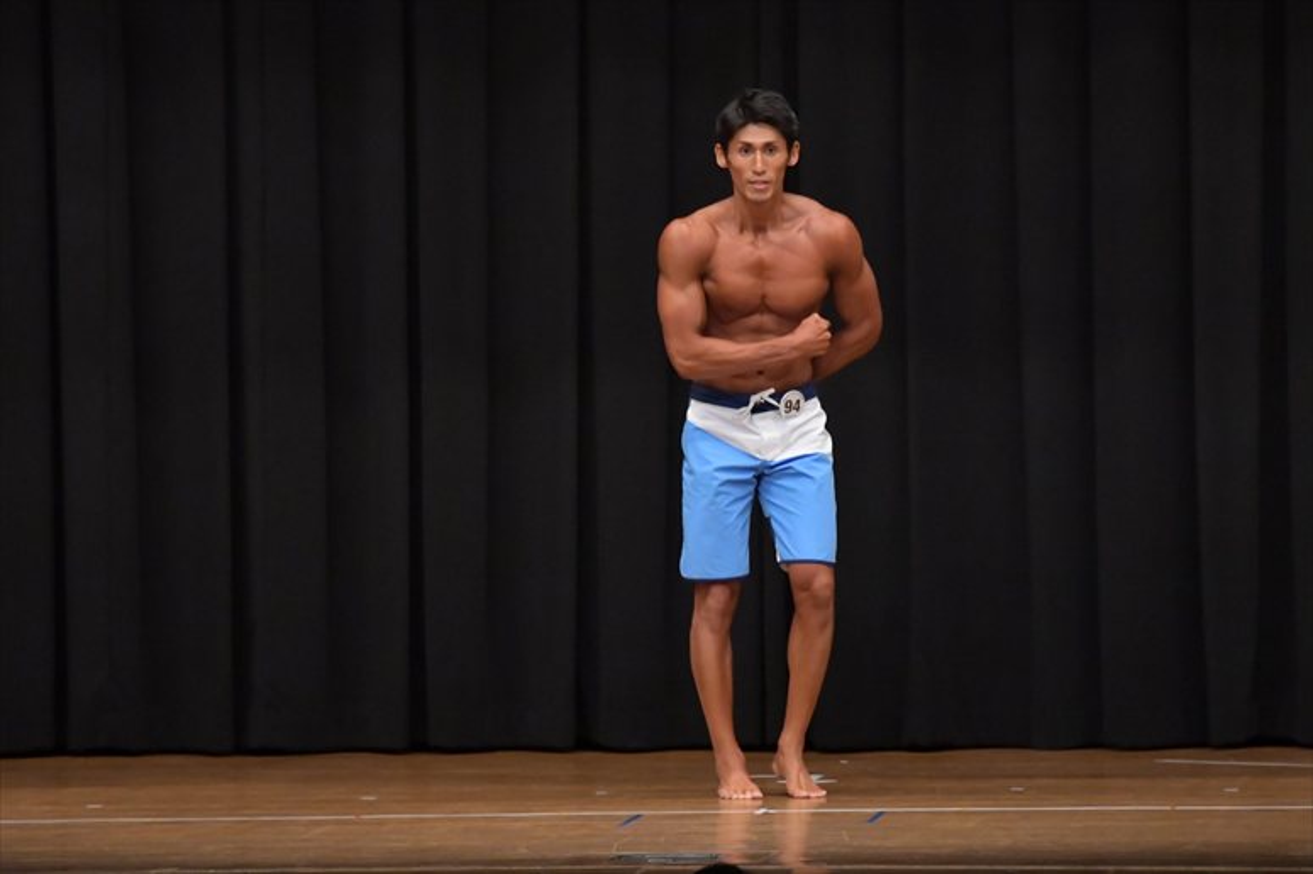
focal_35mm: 225
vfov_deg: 6.1
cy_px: 437
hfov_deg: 9.2
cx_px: 656
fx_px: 8202
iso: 6400
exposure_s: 1/400
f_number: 5.6
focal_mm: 150
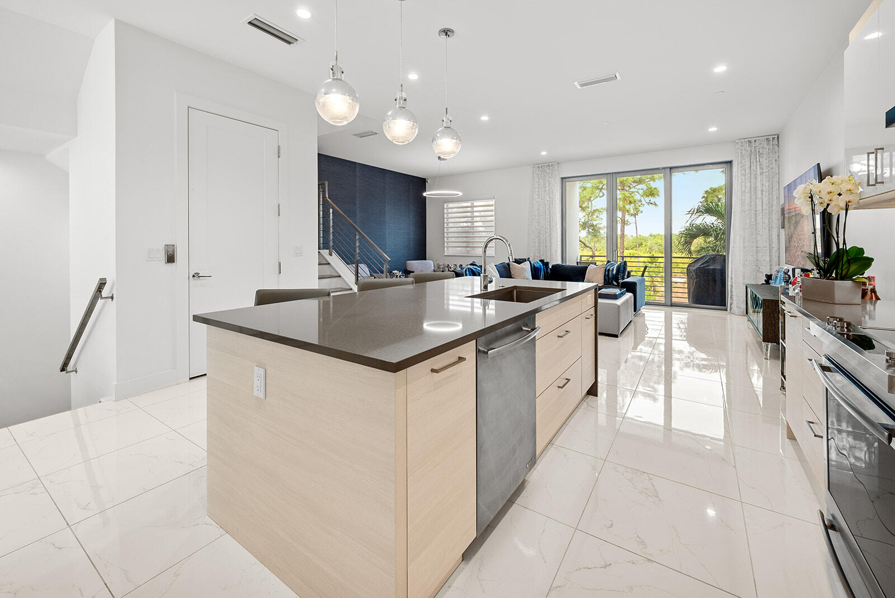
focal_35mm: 14
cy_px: 299
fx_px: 348
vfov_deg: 81.3
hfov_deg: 104.2
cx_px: 448
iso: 400
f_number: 9
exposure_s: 1/15
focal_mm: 14
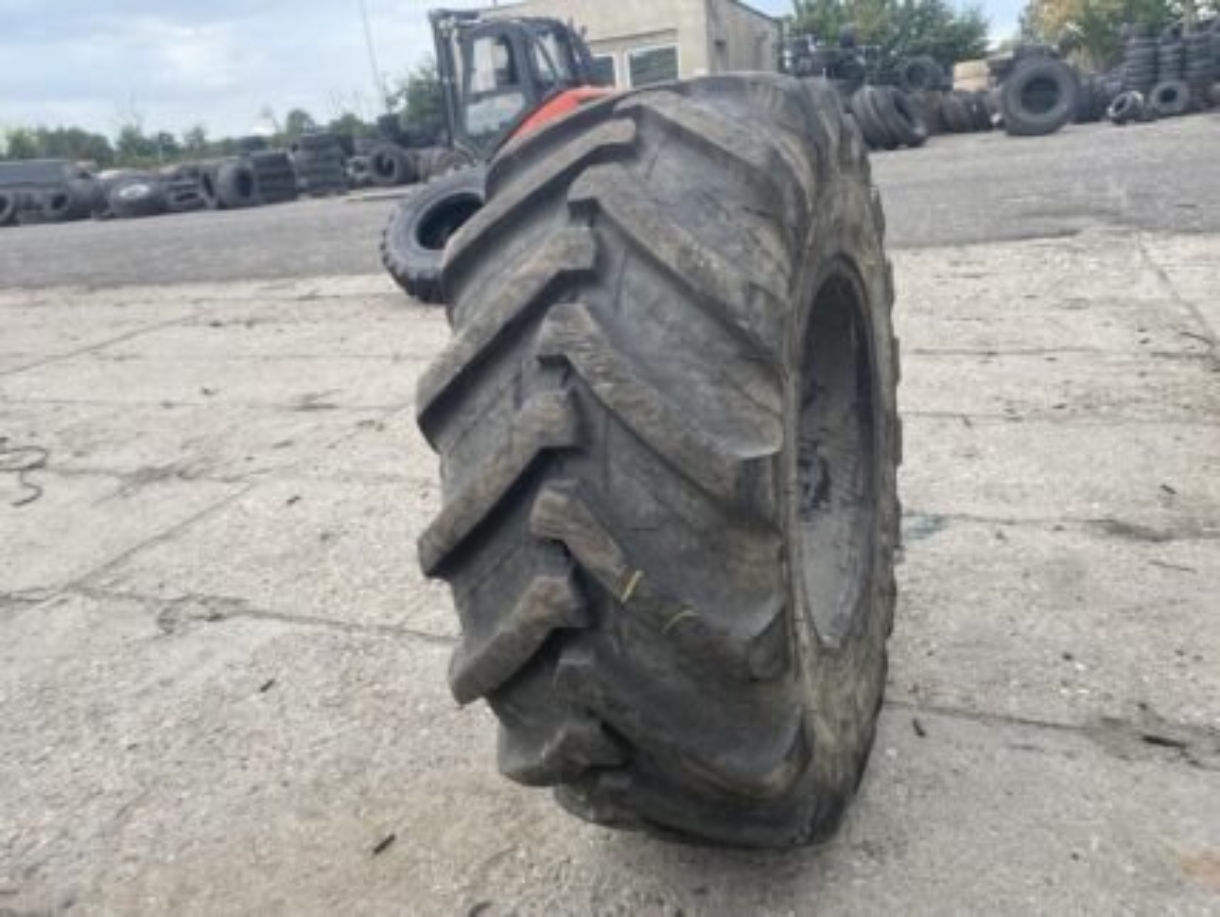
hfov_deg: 67.3
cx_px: 610
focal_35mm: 26
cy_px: 458
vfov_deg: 53.1
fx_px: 917
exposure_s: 1/610
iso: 32
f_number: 1.8
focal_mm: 4.25
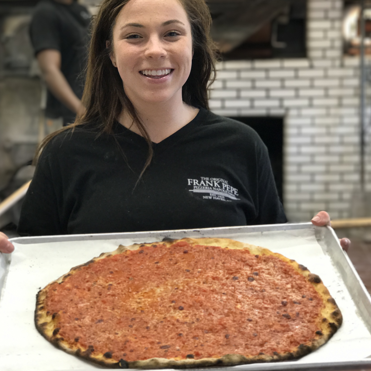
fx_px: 873
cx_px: 181
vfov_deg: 24.0
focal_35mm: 72
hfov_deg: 24.0
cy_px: 156
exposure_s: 1/60
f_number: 2.8
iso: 160
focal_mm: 6.6
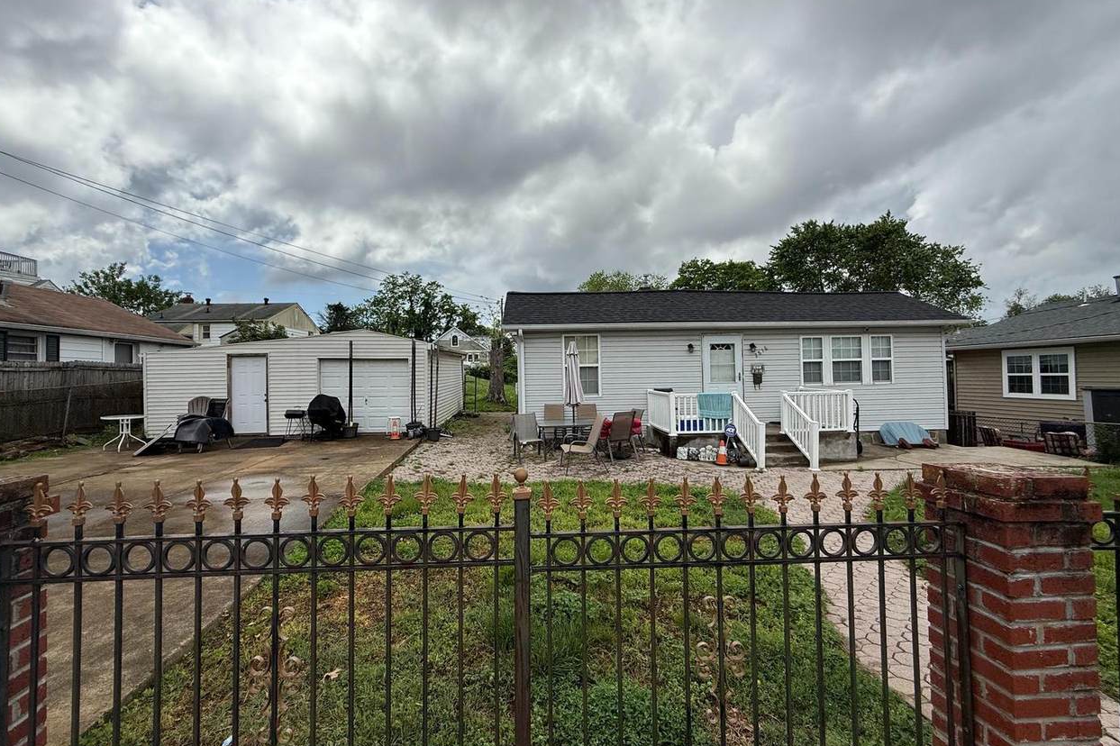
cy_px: 368
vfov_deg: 77.3
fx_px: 467
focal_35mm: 15
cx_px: 553
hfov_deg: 100.4
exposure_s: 1/3125
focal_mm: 2.22
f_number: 2.2
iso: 50
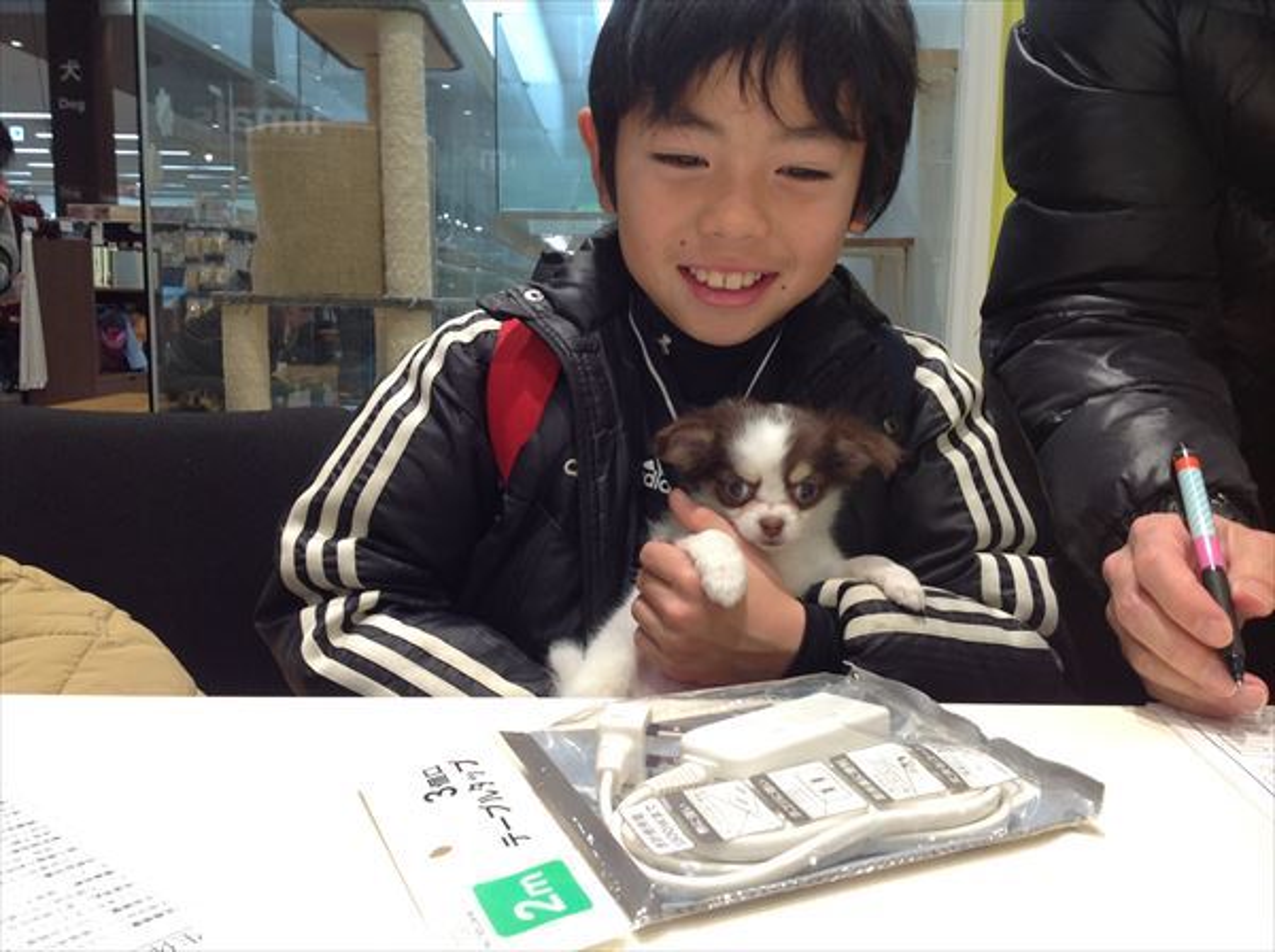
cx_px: 638
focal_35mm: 35
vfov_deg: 40.6
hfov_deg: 52.7
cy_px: 476
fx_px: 1287
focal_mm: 4.28
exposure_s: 1/60
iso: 64
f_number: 2.4
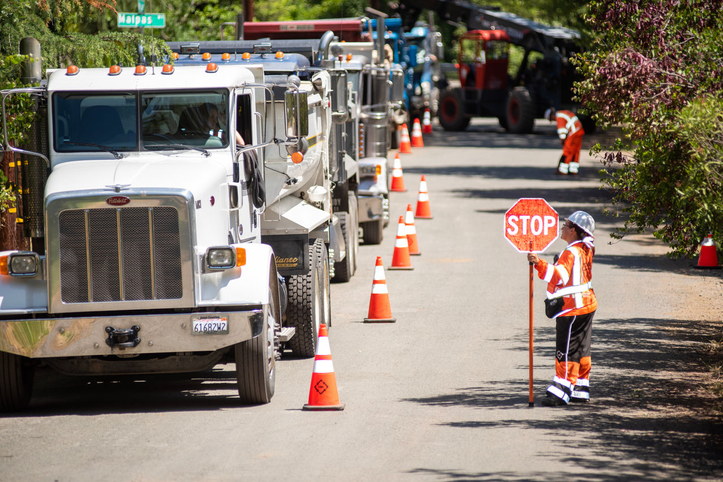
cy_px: 241
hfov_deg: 10.3
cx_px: 362
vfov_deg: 6.9
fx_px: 4016
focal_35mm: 200
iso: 200
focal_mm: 200
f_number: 2.8
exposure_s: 1/1600
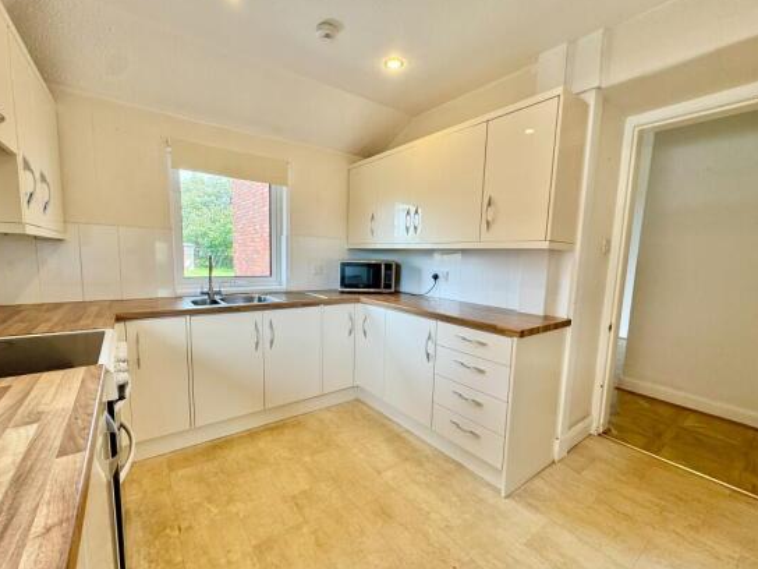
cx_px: 366
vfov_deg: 81.7
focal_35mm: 15
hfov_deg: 98.1
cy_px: 295
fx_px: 328
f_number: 2.2
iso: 50
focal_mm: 2.22
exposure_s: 1/99
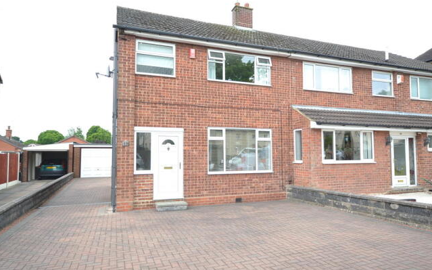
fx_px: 277
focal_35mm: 24
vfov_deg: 51.9
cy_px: 138
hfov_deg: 75.9
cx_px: 219
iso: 100
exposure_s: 1/40
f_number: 8
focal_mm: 15
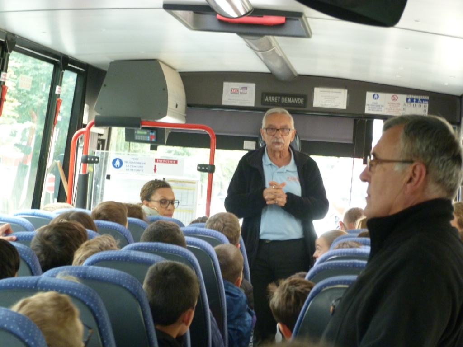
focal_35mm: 118
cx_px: 232
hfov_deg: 16.7
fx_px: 1578
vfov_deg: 12.6
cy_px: 174
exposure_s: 1/20
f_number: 3.5
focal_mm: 21.2
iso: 400
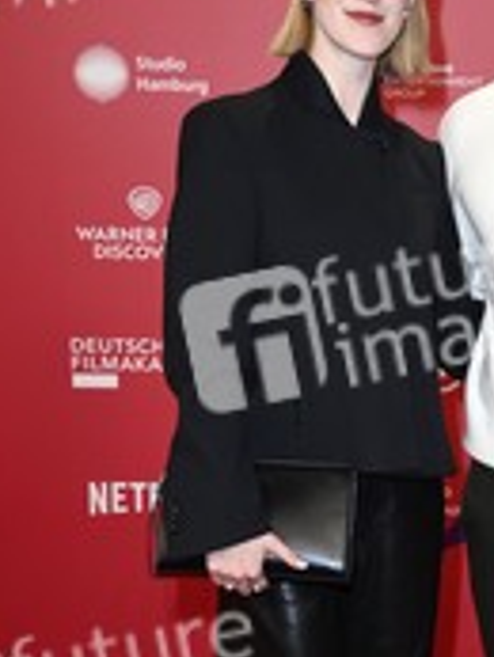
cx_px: 486
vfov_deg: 19.5
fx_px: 1900
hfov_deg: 14.6
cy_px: 513
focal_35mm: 100
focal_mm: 45
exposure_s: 1/250
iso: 640
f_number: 5.6
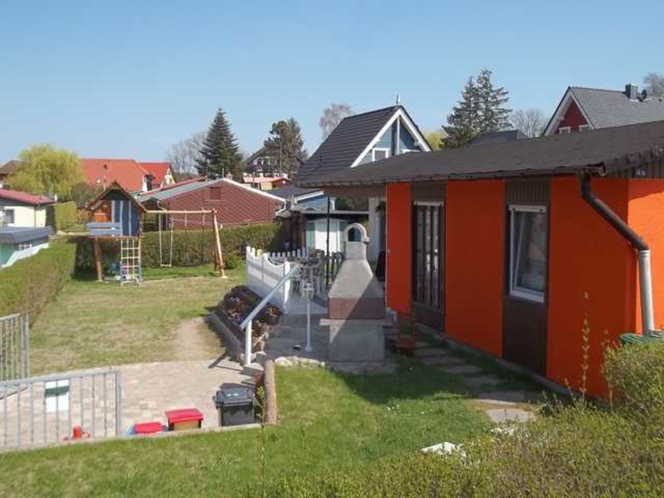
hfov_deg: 51.4
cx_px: 332
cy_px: 249
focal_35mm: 36
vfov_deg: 39.7
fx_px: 691
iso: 64
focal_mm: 6.5
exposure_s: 1/160
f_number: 8
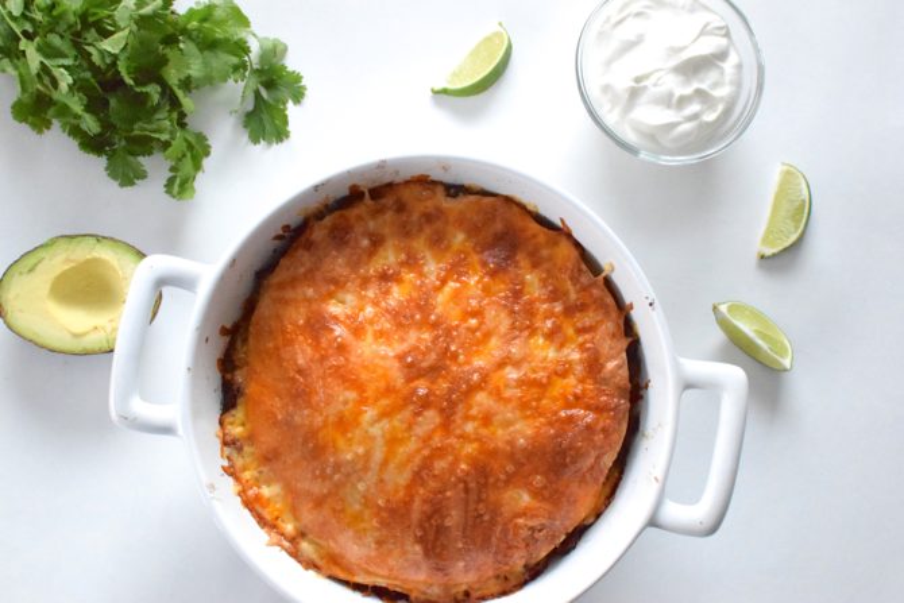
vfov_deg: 25.8
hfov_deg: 37.8
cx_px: 452
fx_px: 1319
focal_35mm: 52
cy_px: 302
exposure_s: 1/60
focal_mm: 35
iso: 10000
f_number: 13
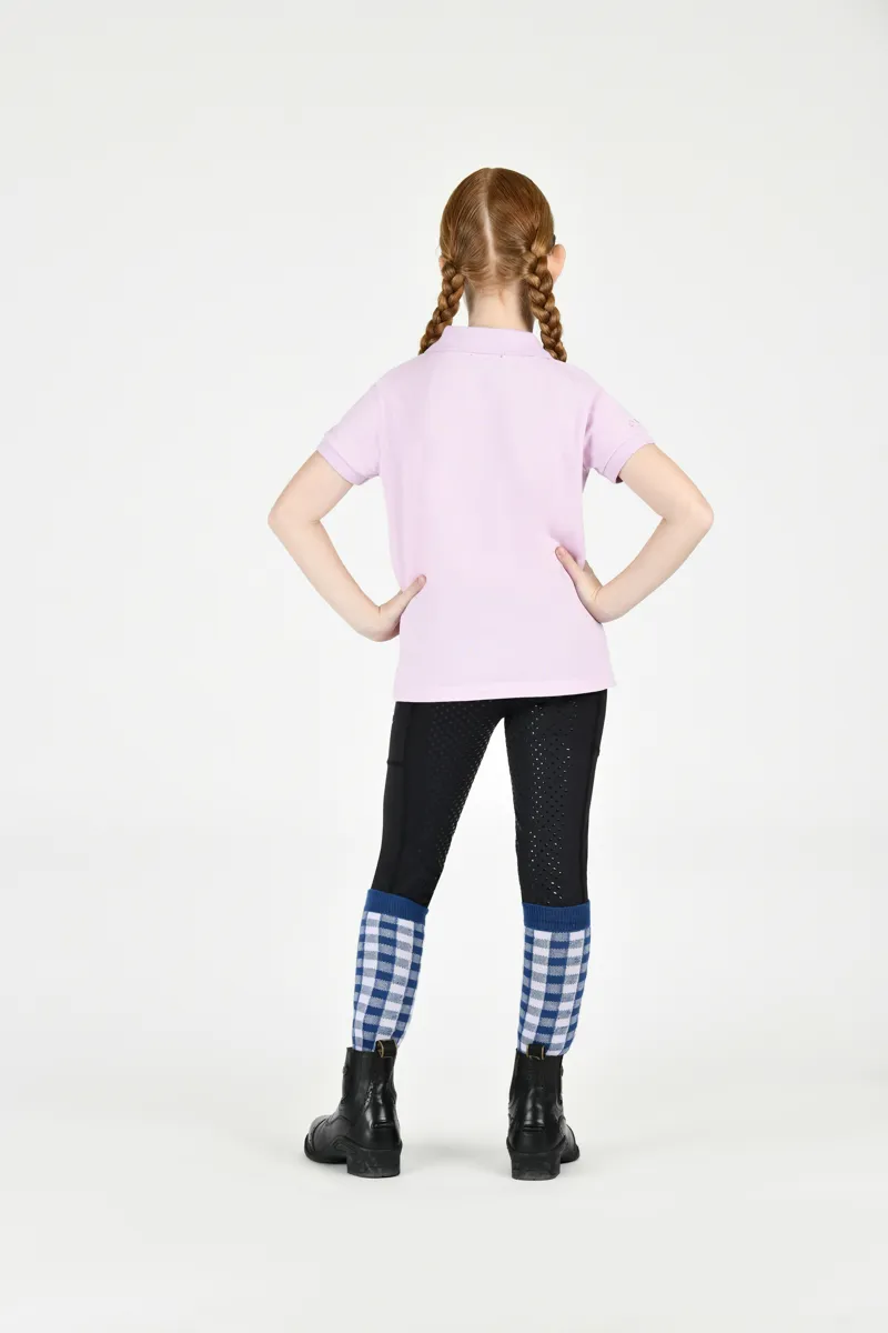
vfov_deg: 23.9
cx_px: 444
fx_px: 3145
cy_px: 666
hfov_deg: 16.1
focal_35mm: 85
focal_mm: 85
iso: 200
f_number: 5.6
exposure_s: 1/200
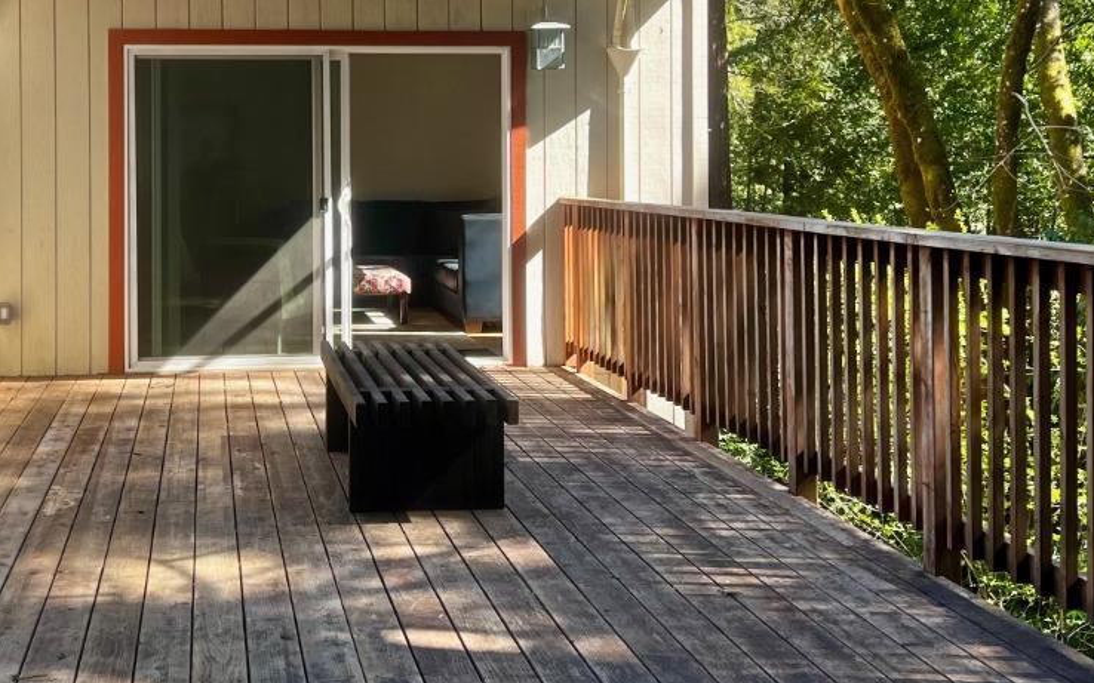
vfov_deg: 22.8
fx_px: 1669
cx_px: 374
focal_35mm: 56
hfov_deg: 36.0
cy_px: 144
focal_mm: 5.7
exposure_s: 1/411
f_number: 1.5
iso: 50
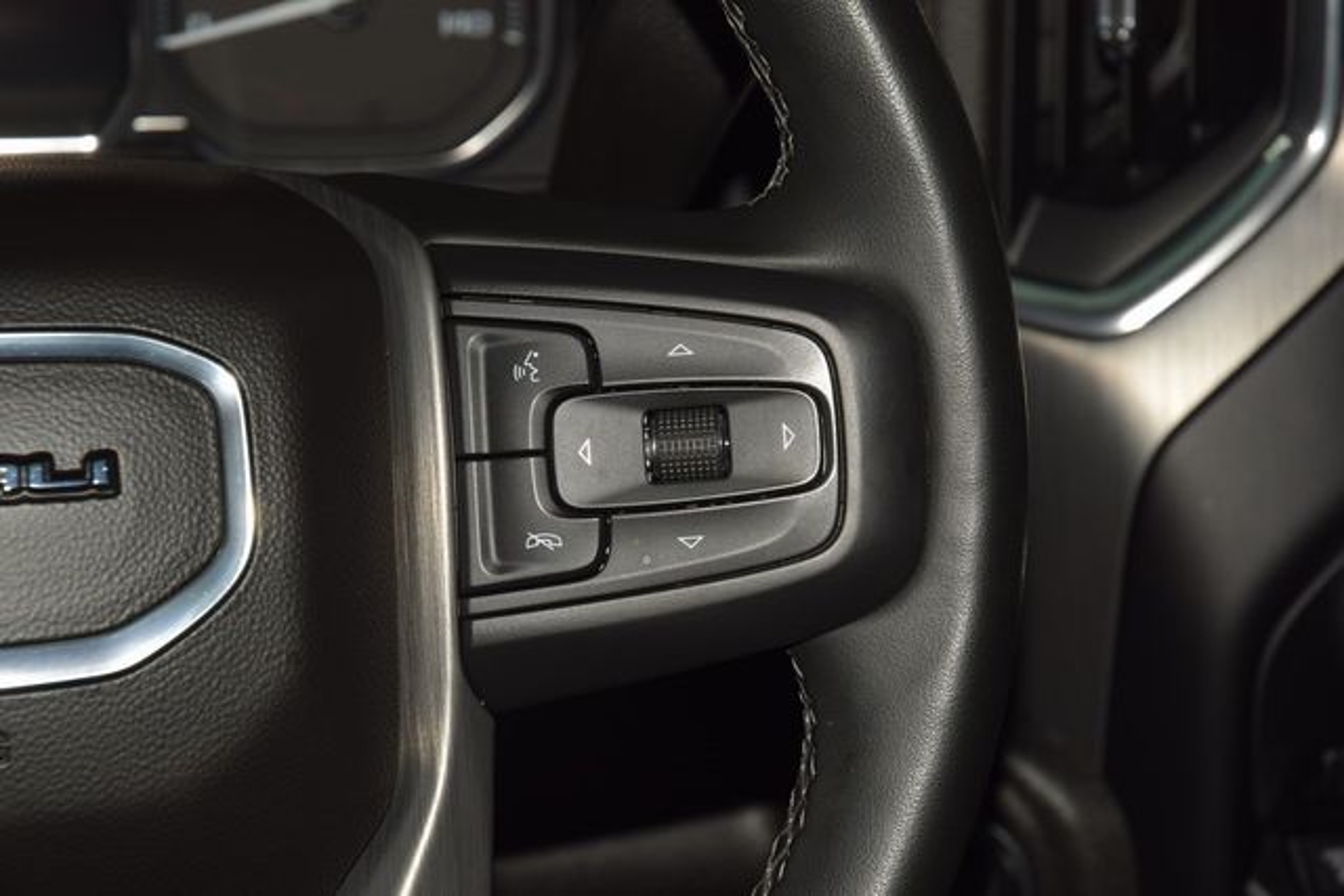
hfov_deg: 19.5
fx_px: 3921
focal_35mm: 105
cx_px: 672
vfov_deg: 13.0
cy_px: 448
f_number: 8
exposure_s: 1/125
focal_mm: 70
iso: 100
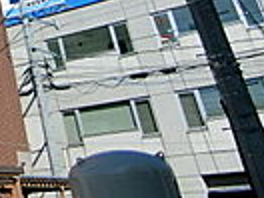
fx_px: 557
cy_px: -85
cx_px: -178
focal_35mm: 73
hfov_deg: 20.7
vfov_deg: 18.3
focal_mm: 4.06
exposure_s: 1/400
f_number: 6.9
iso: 80
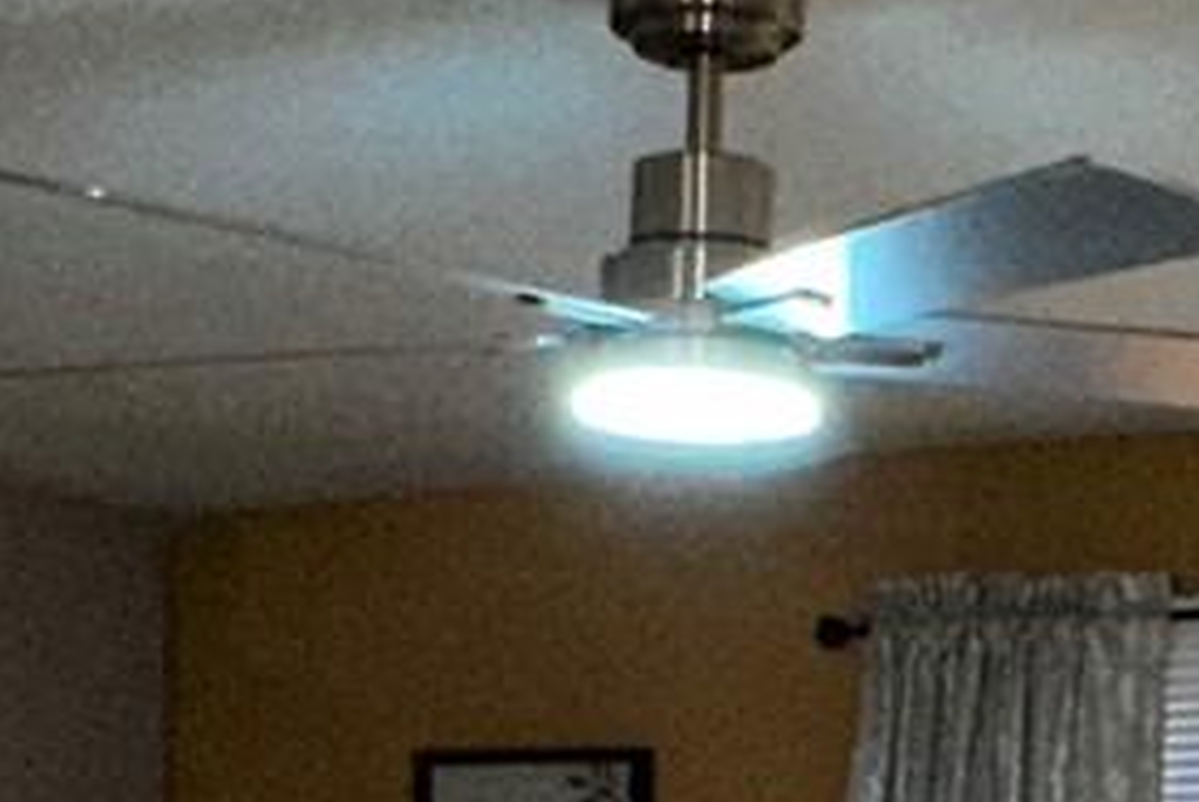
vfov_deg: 11.5
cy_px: 1664
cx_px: 742
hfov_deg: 19.2
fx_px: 3534
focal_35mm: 106
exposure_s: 1/60
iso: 125
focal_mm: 2.22
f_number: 2.2
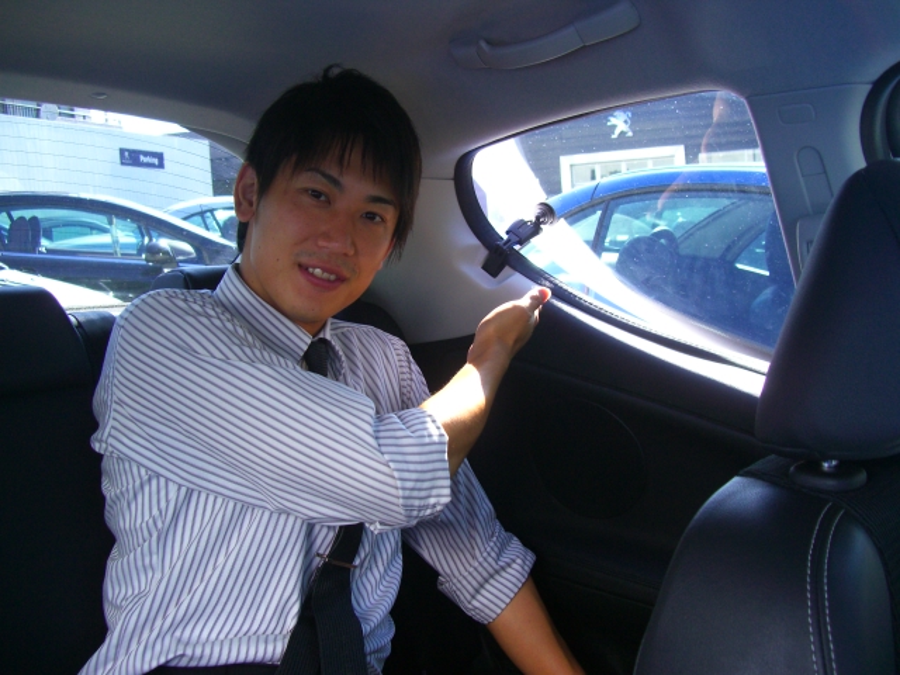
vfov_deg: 37.7
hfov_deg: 49.0
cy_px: 338
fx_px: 988
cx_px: 450
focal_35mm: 38
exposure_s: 1/80
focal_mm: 7.9
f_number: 2.8
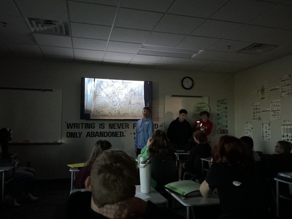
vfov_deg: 48.2
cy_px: 110
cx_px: 146
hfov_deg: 61.7
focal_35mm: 29
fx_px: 245
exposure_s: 1/15
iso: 1000
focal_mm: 3
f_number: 1.8
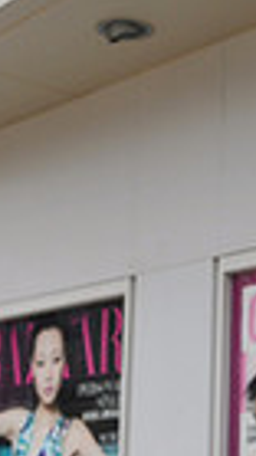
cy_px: 84
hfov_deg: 10.9
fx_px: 1330
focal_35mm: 110
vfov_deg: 19.2
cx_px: 249
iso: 200
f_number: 5
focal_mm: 18
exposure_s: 1/100
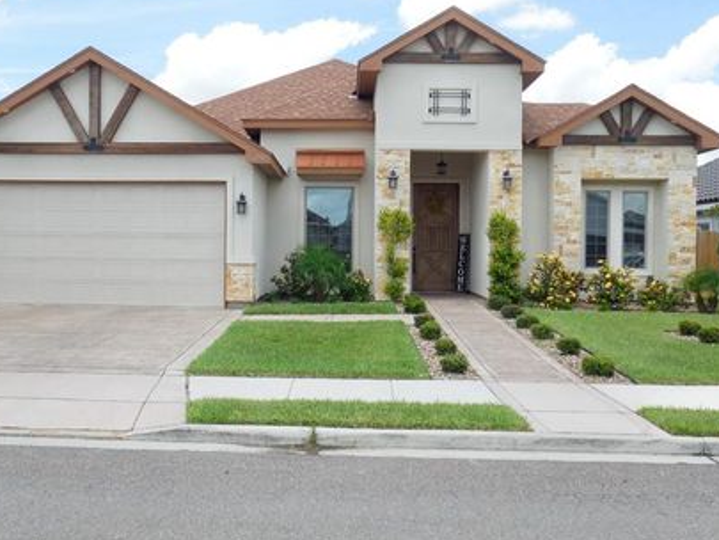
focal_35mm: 37
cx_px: 305
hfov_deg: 49.9
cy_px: 255
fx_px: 769
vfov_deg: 38.7
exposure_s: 1/800
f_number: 3.8
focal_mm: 5.3
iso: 125
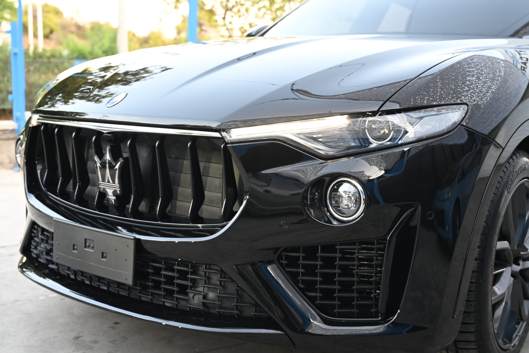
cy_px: 176
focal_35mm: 43
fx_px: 632
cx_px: 264
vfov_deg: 31.2
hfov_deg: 45.4
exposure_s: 1/125
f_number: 4
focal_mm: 43
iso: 720
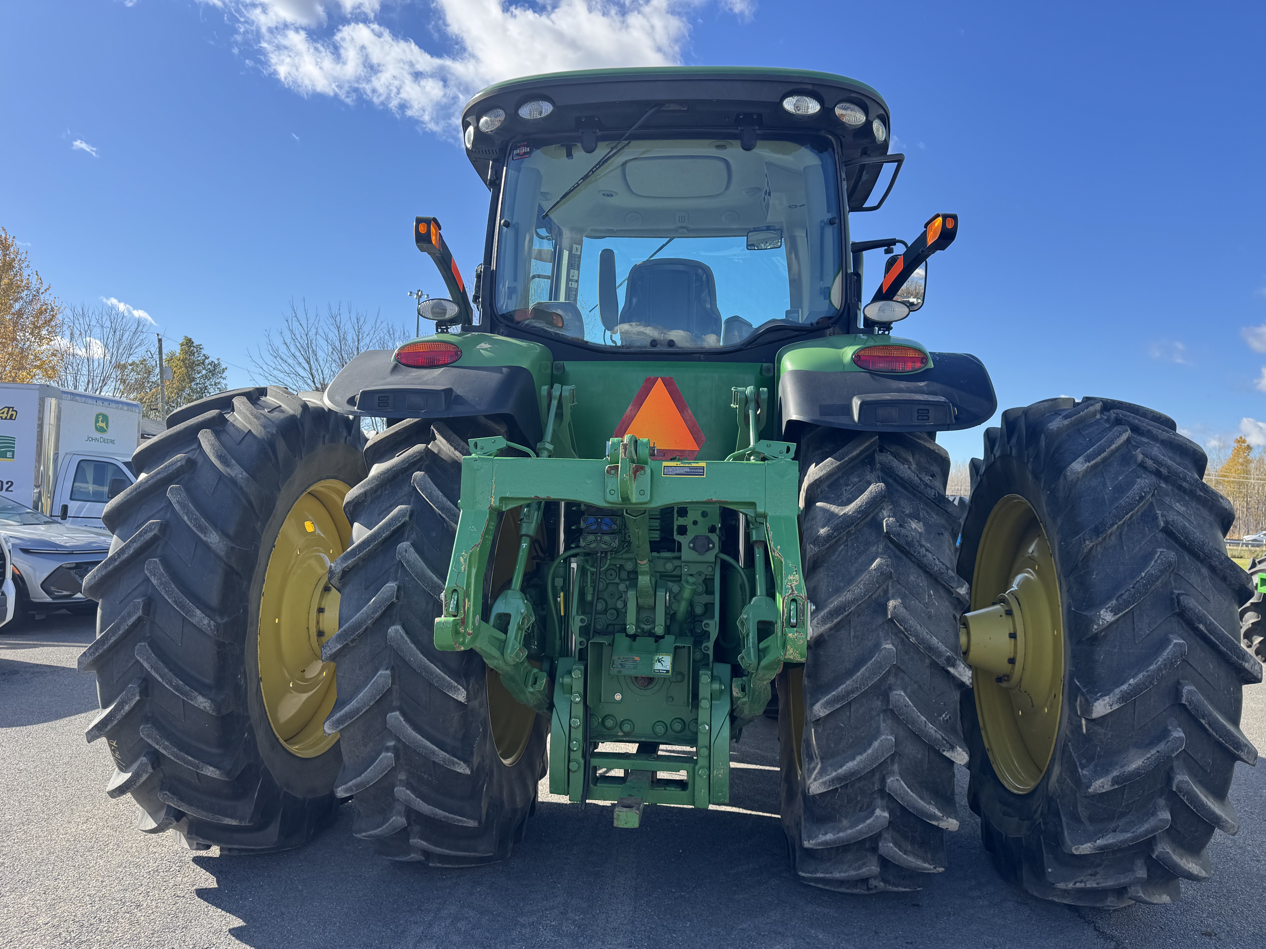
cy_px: 494
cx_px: 646
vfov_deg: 54.9
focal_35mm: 25
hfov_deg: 69.4
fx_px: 914
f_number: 1.78
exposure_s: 1/1923
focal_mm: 6.76
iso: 80
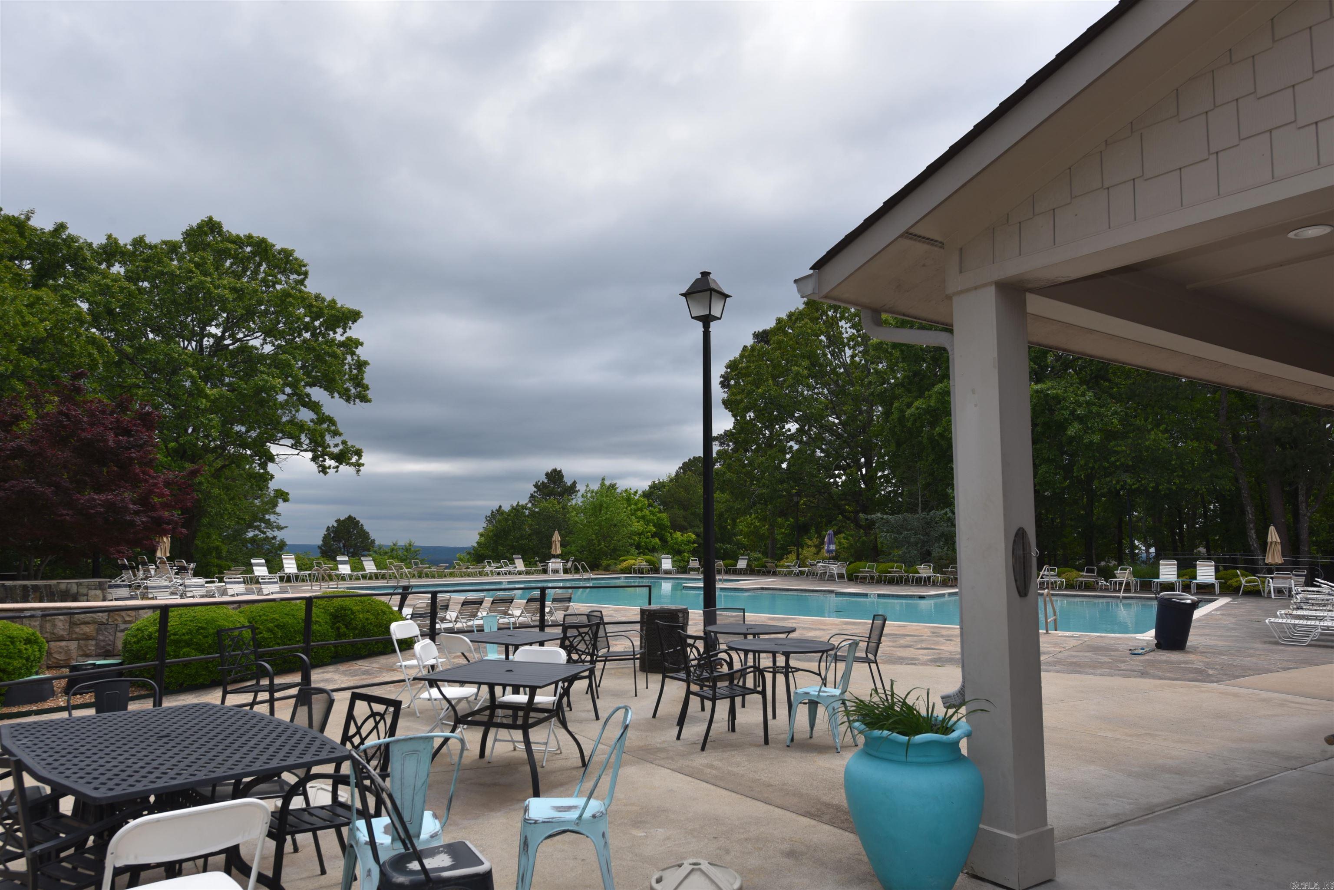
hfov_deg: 73.7
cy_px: 445
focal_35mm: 24
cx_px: 667
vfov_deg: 53.2
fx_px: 890
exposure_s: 1/200
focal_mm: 24
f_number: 11
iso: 100
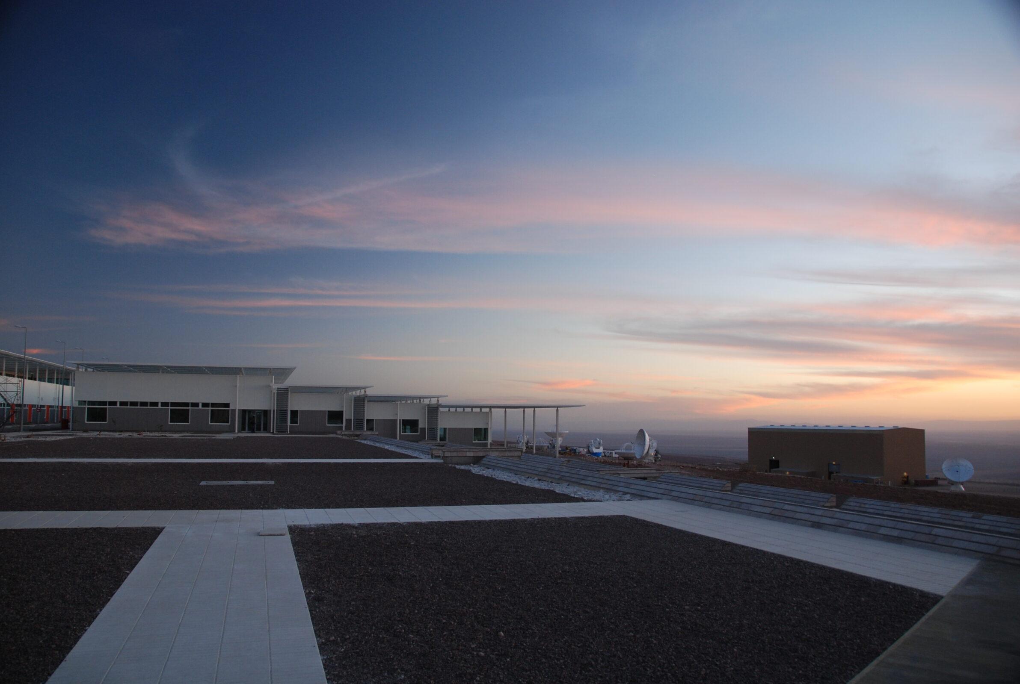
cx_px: 510
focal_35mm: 27
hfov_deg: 67.3
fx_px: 767
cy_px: 342
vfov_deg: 48.1
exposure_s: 1/25
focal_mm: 18
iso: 320
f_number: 3.5
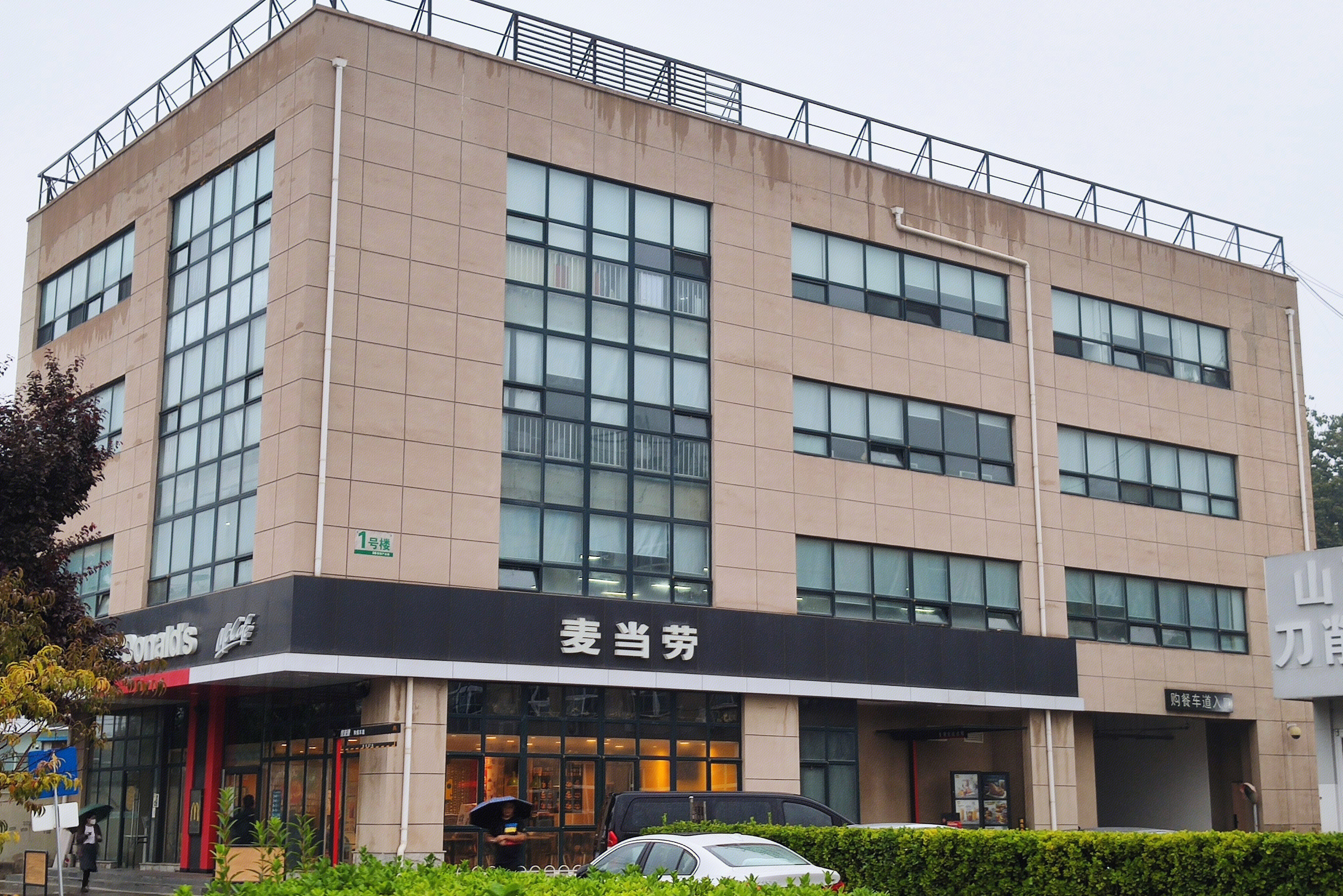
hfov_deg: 41.1
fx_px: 1791
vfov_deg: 28.1
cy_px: 395
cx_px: 672
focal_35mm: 48
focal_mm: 4.75
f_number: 1.75
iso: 124
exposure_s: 1/100
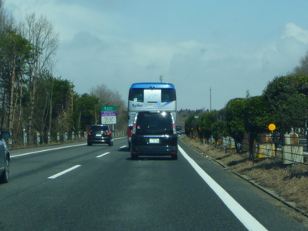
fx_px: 1014
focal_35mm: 114
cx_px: 154
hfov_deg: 17.3
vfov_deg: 13.0
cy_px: 116
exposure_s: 1/500
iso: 80
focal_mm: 10.4
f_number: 5
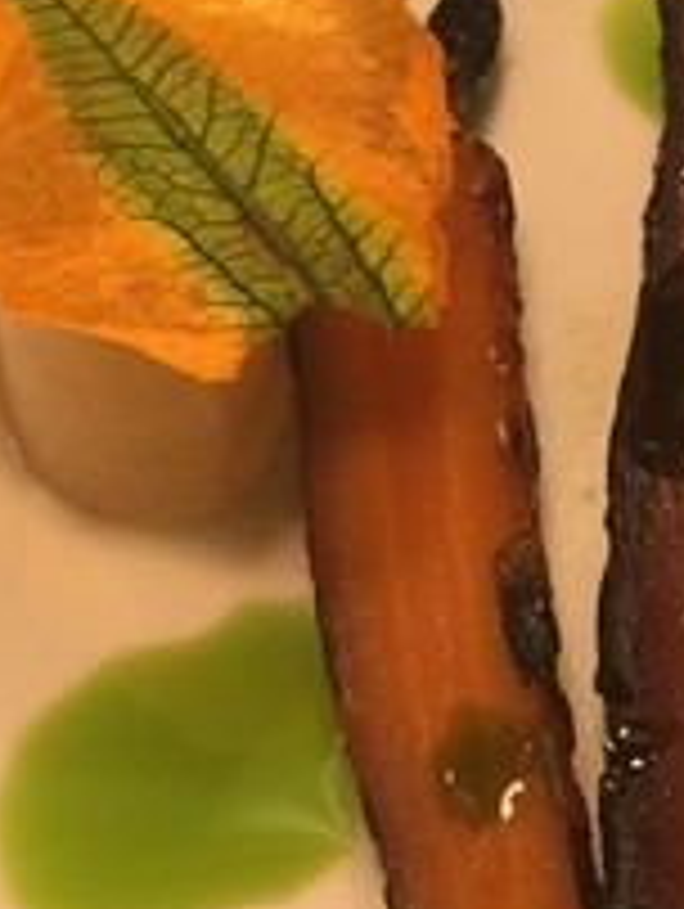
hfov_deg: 9.9
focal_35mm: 147
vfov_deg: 13.2
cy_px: 940
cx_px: 963
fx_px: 3865
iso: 32
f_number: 2.2
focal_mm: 4.15
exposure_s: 1/218
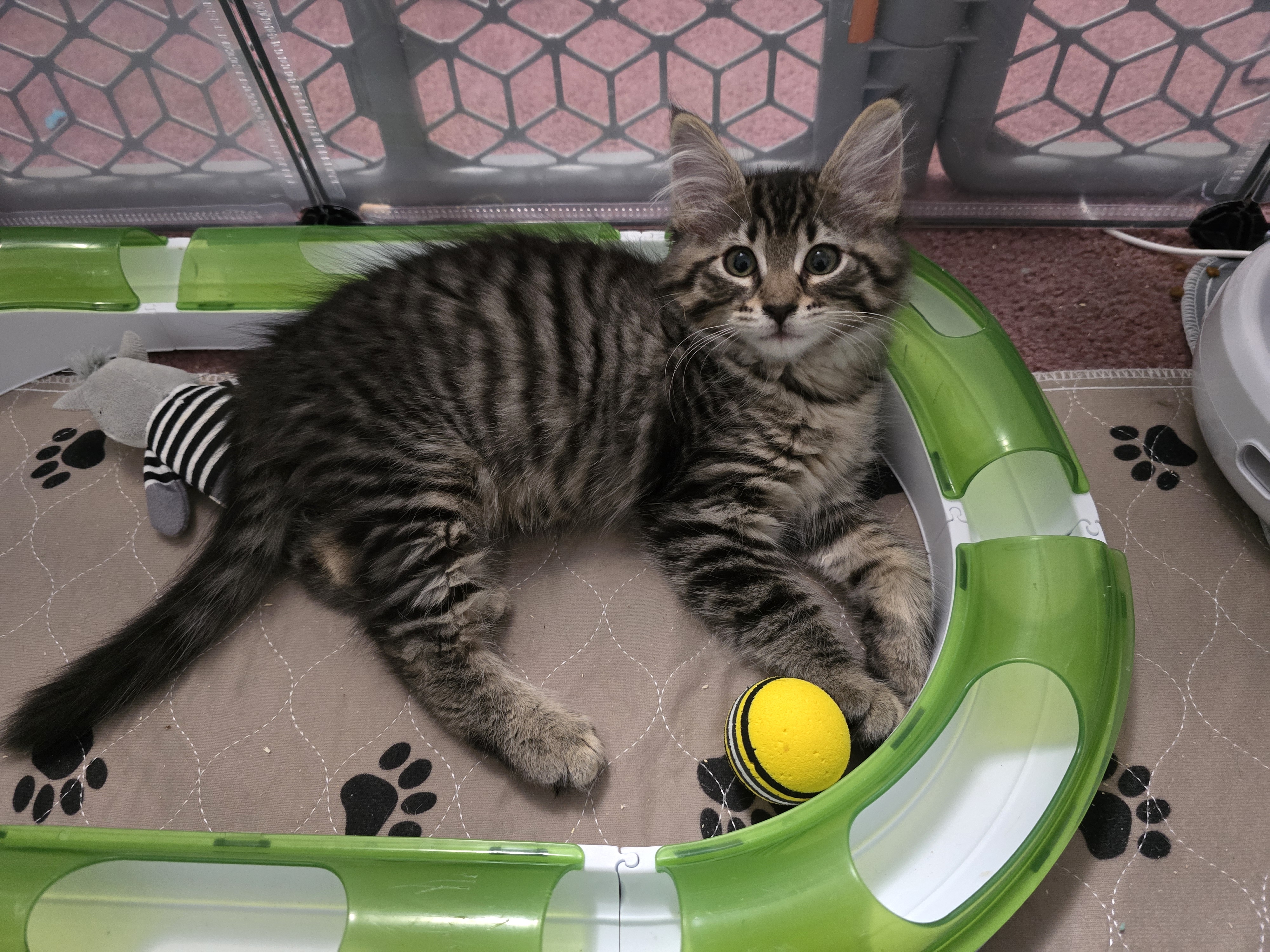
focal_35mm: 23
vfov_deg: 58.9
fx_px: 844
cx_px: 635
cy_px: 476
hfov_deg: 73.9
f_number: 1.7
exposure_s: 1/24
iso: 1600
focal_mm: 6.3
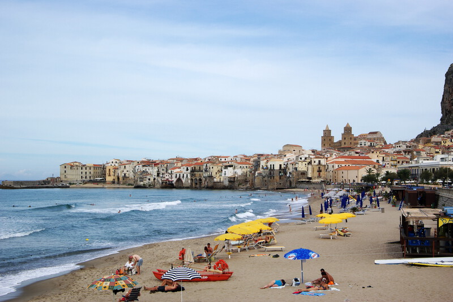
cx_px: 226
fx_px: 642
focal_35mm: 51
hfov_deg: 38.9
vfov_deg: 26.5
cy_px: 151
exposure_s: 1/250
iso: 100
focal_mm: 34
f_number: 9.5
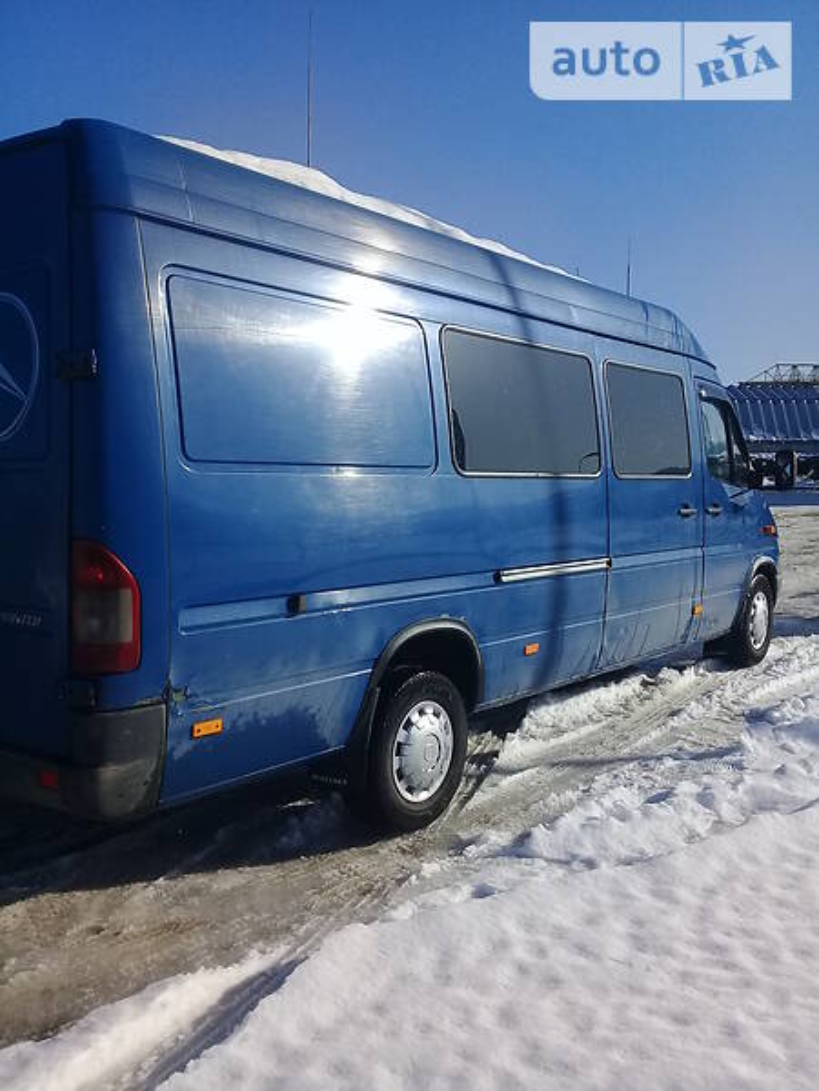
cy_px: 546
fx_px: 978
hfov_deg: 45.4
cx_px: 410
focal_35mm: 31
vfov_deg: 58.4
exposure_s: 1/2778
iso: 50
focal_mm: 3.3
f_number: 2.2
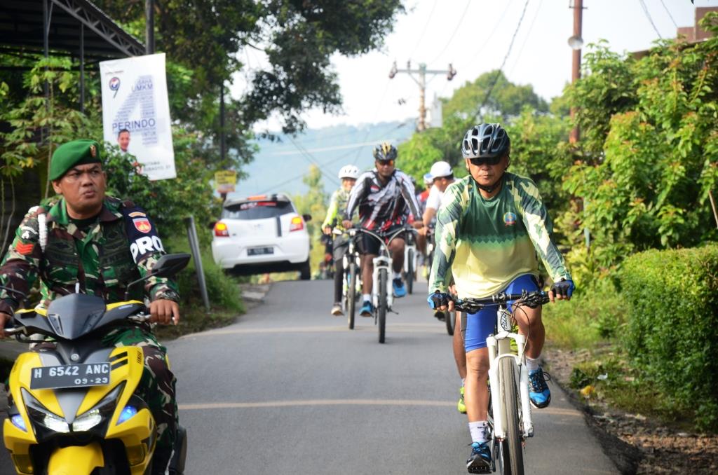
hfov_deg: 13.1
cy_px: 238
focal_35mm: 158
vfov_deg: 8.7
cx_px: 359
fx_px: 3134
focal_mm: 105
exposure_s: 1/160
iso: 250
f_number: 5.6
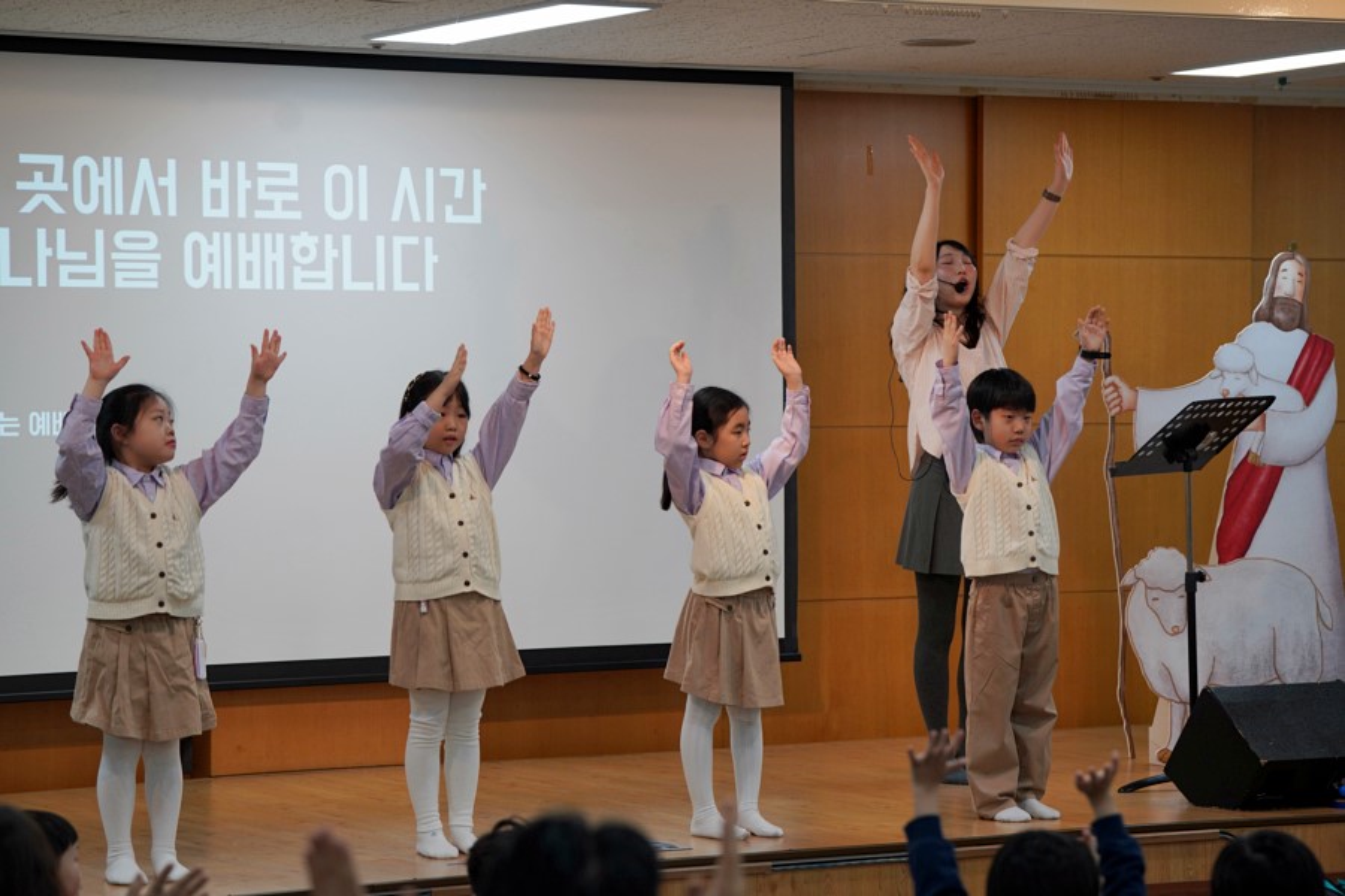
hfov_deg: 20.0
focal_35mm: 102
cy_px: 448
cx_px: 672
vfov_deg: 13.4
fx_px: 3811
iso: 640
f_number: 4
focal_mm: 102
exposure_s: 1/160
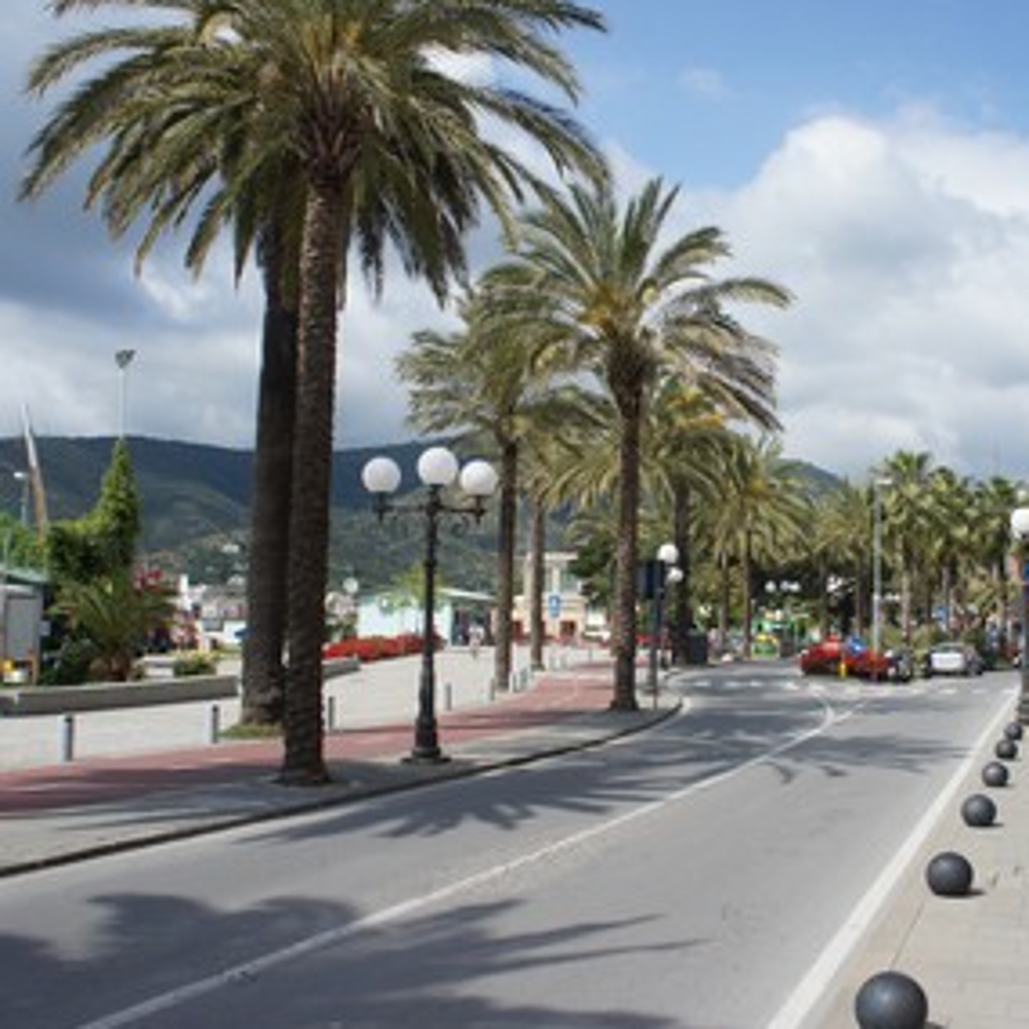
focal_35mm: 37
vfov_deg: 44.9
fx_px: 1244
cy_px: 524
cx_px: 686
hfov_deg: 44.3
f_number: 7.1
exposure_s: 1/640
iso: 200
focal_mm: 18
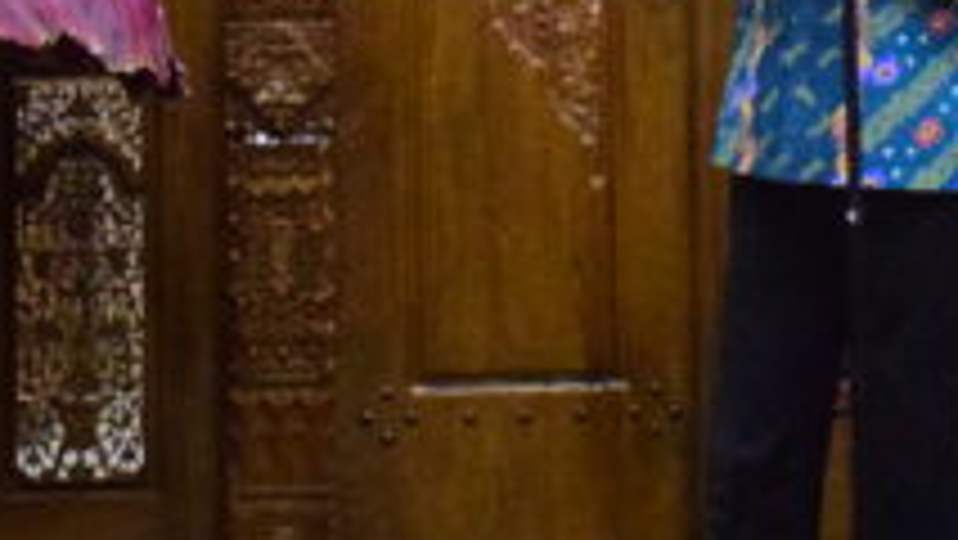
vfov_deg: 6.7
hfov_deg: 12.1
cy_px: -443
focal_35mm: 177
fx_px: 4498
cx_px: 832
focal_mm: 30
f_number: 4.2
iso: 8000
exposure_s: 1/80
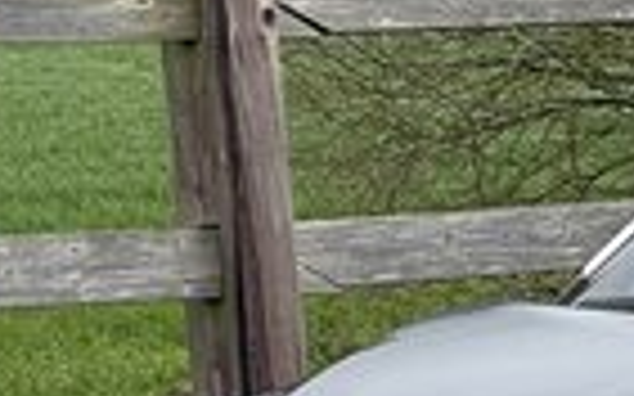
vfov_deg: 4.2
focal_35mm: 312
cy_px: 544
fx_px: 5389
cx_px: 1515
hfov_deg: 6.4
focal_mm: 6
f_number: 2
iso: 25
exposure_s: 1/219
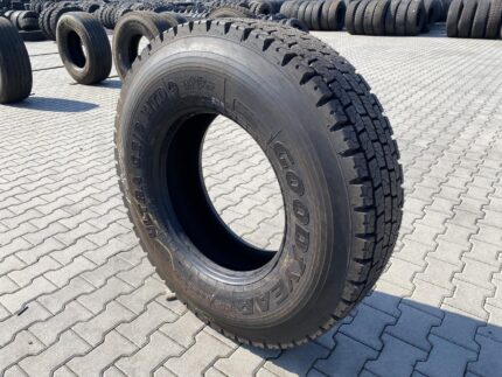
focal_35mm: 26
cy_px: 188
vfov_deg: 53.1
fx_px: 377
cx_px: 251
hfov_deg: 67.3
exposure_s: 1/1258
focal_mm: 4.25
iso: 32
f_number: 1.8
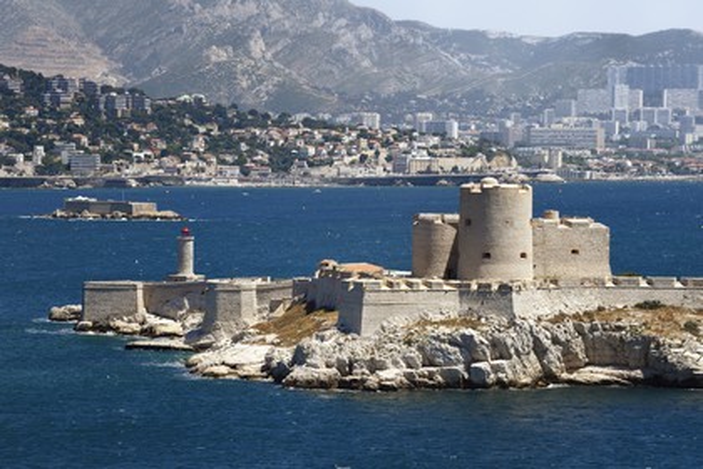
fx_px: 3905
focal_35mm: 200
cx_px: 352
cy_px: 234
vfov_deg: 6.9
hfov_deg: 10.3
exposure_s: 1/400
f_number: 11
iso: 200
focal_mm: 200
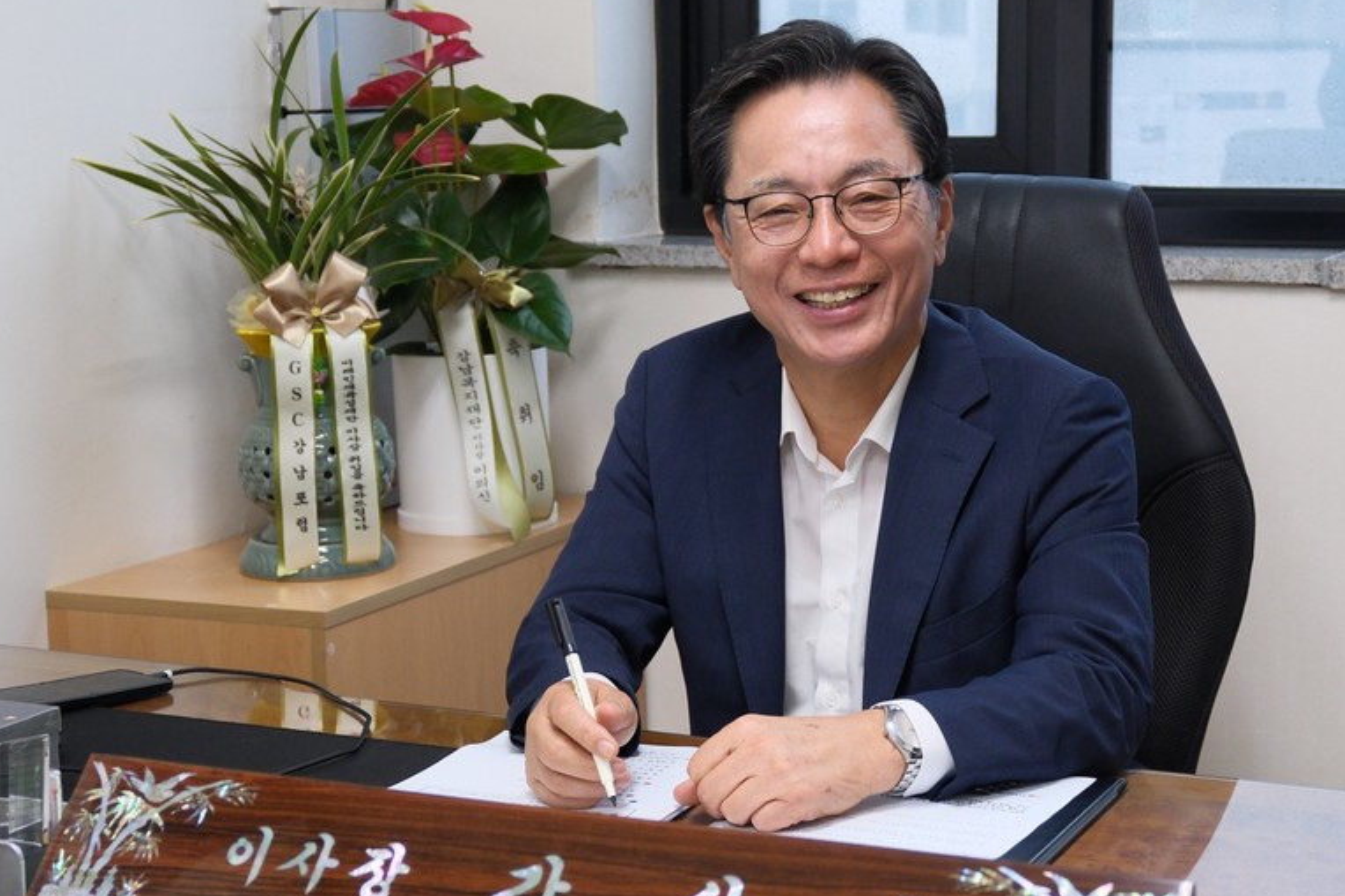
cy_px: 484
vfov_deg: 30.5
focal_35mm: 44
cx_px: 732
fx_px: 1643
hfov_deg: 44.5
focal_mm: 23.4
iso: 1000
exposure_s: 1/100
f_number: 3.4
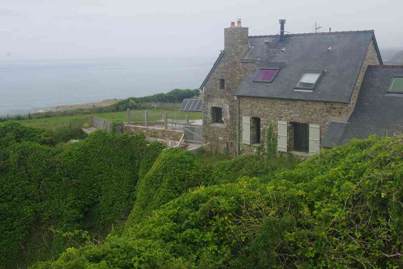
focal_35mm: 42
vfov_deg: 31.9
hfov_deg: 46.4
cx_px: 202
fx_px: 470
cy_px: 134
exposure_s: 1/60
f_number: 10
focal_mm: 28
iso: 200
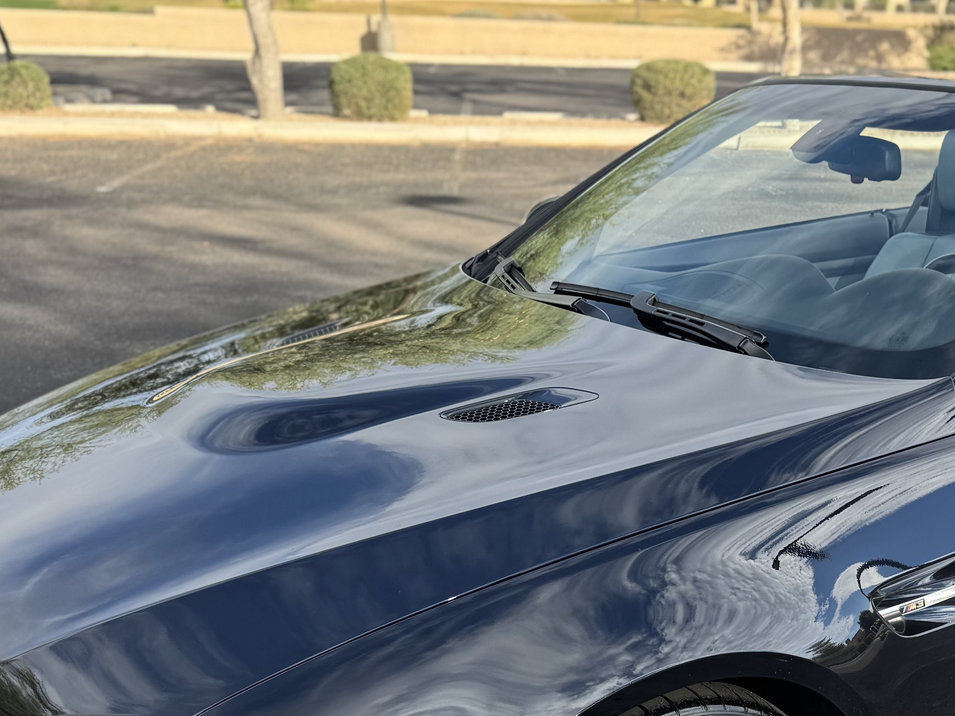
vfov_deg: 25.9
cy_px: 682
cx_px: 762
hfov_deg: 34.5
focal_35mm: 54
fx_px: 1490
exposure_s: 1/1042
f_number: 1.78
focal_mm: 6.76
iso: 80
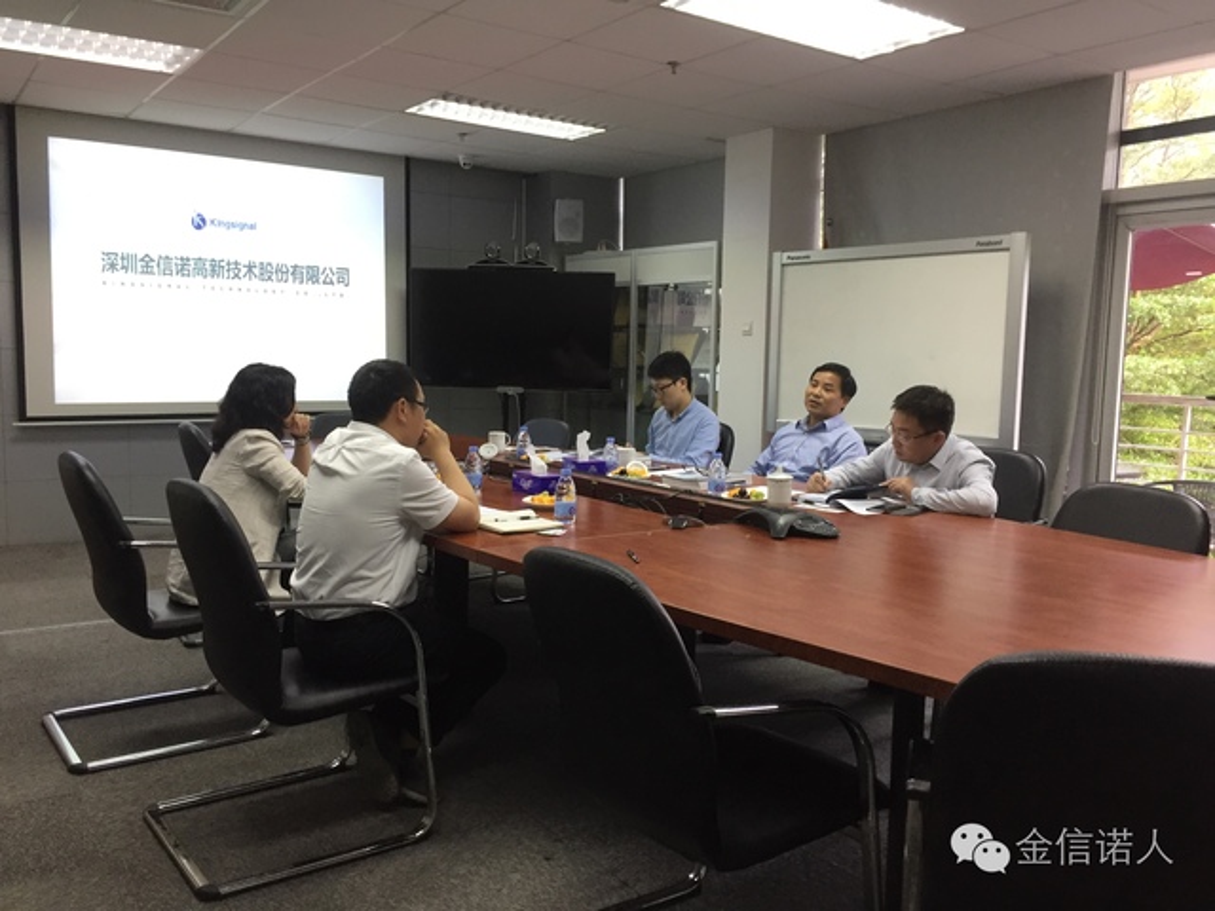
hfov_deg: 61.7
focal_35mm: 29
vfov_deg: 48.2
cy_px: 456
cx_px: 608
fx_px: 1018
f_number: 2.2
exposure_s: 1/33
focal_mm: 4.15
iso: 64
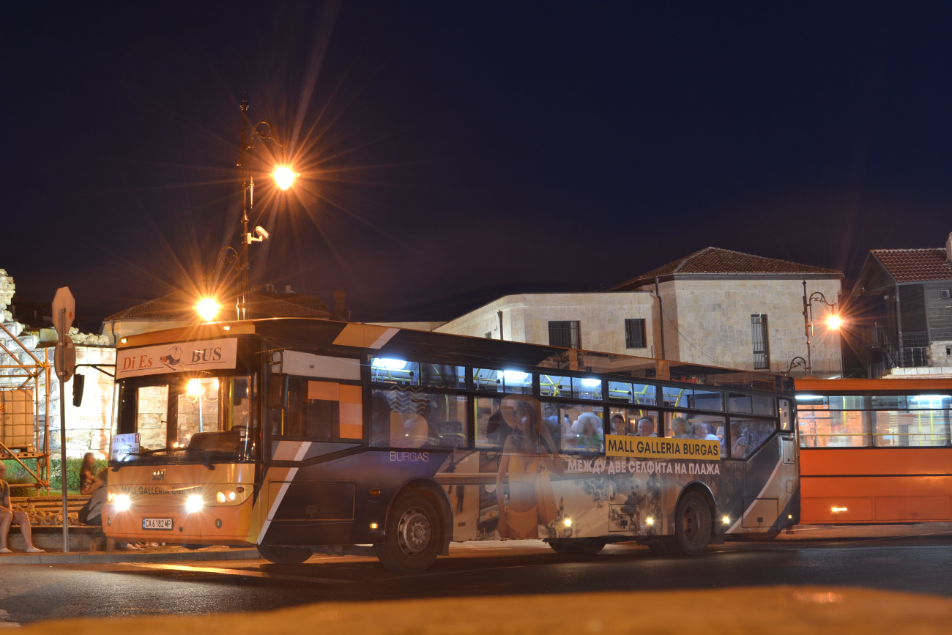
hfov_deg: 36.9
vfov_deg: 25.1
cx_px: 476
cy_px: 318
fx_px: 1428
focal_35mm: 54
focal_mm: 36
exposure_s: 6
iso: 100
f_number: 8
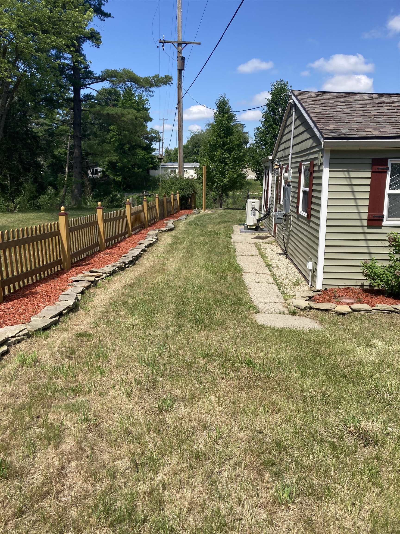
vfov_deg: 63.4
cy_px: 267
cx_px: 200
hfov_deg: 49.7
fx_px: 431
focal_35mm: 28
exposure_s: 1/1429
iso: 20
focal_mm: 3.99
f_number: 1.8
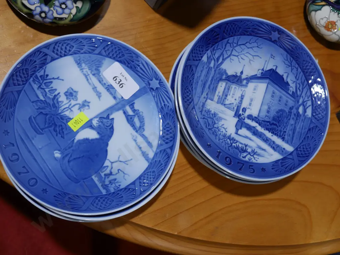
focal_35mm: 50
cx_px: 170
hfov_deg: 38.2
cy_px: 128
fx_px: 491
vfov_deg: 29.1
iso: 200
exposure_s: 1/60
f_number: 5.3
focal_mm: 25
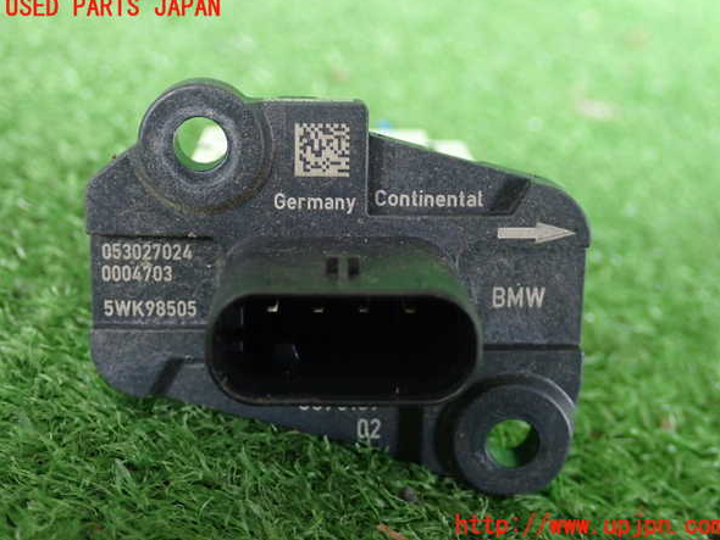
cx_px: 365
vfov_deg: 23.3
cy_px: 267
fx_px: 1311
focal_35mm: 63
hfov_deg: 30.7
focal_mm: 11.09
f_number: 3.6
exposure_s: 1/60
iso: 800
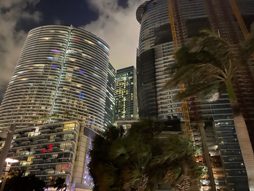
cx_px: 127
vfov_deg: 53.1
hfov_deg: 67.3
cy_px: 96
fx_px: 191
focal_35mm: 26
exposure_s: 1/15
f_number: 1.6
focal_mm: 4.2
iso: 1600
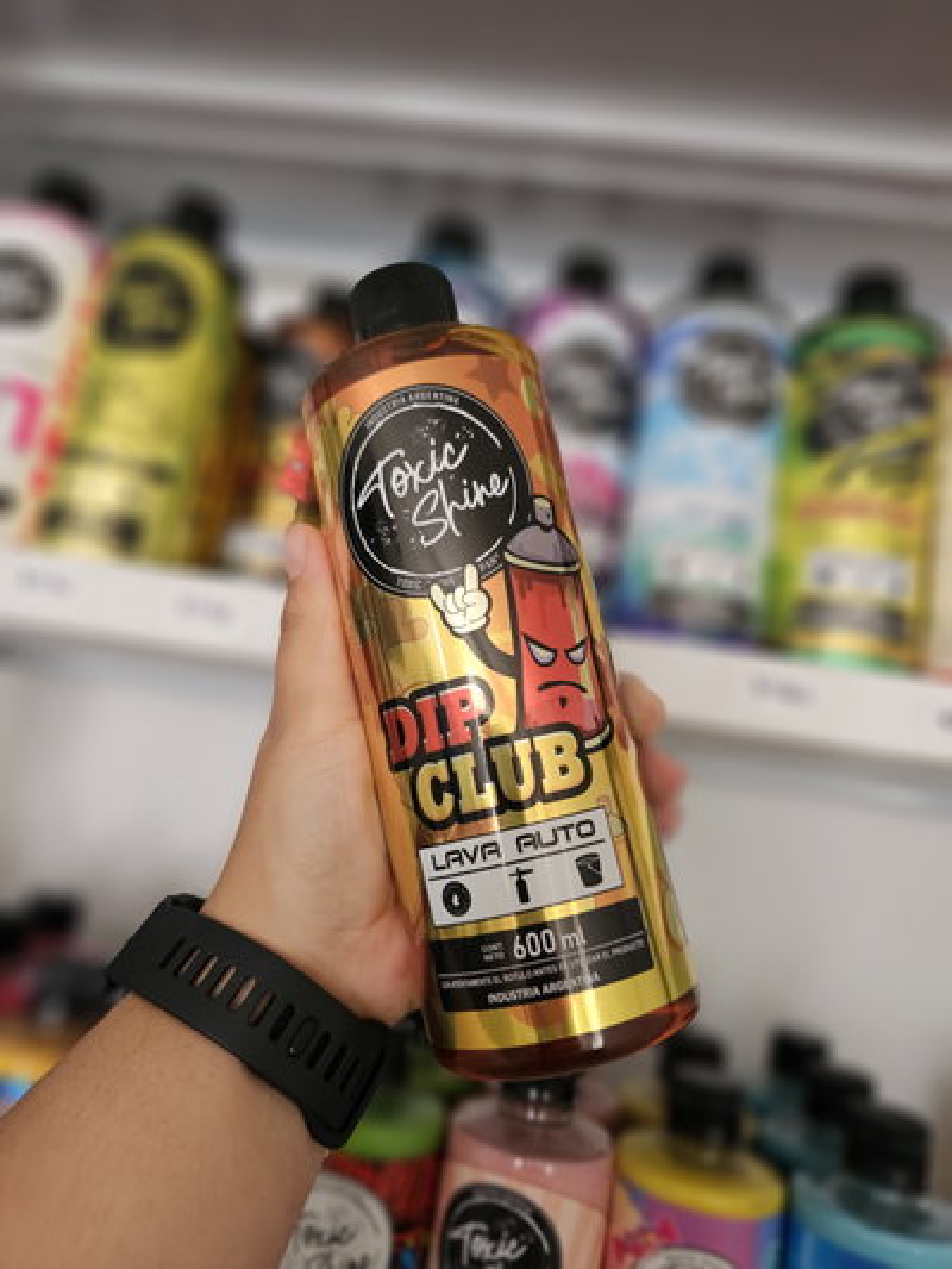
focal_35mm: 23
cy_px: 634
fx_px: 843
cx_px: 476
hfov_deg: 58.9
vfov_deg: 73.9
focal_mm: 6.3
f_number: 1.7
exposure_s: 1/100
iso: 400
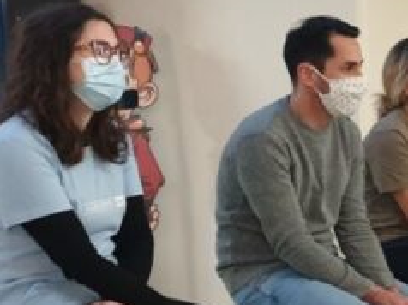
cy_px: 284
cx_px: 629
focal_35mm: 112
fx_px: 1319
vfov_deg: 13.1
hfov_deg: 16.0
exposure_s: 1/25
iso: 320
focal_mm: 4.3
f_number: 1.5
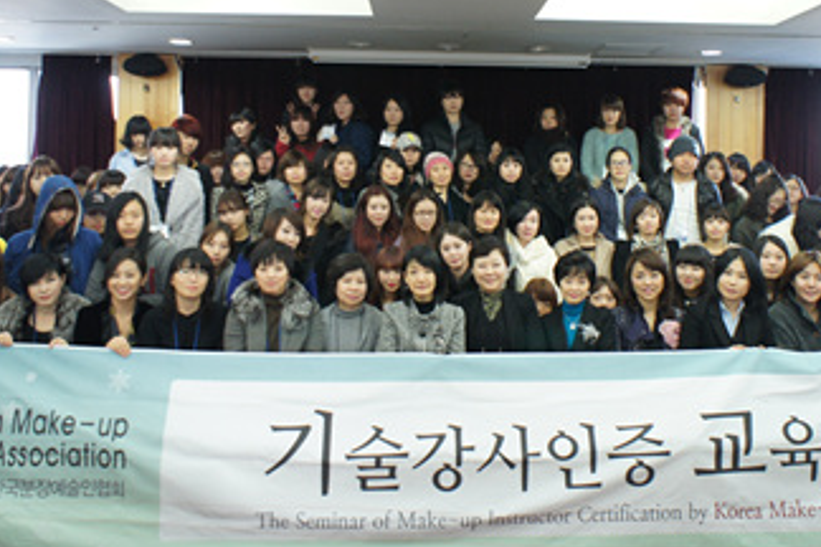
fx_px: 844
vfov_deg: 35.5
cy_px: 168
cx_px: 449
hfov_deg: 51.8
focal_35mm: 37
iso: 500
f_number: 2.8
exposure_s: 1/40
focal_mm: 16
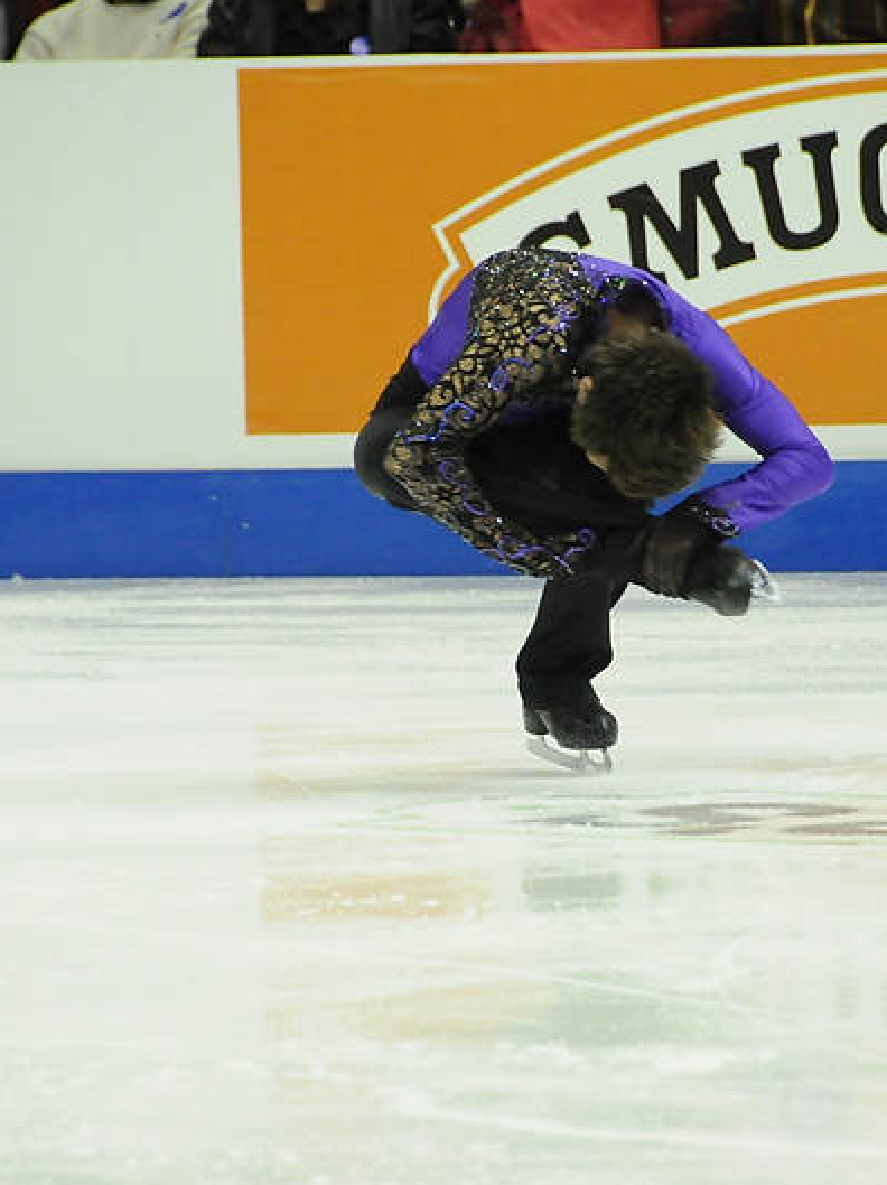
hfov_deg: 3.4
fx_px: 14914
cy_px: 592
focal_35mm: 436
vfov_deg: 4.5
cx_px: 571
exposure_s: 1/640
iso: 3200
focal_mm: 200
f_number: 5.6
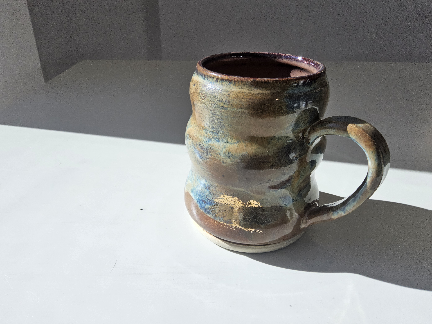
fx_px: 287
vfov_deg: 58.9
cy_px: 162
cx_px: 216
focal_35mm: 23
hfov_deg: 73.9
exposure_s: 1/126
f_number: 2
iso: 32
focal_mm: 3.08
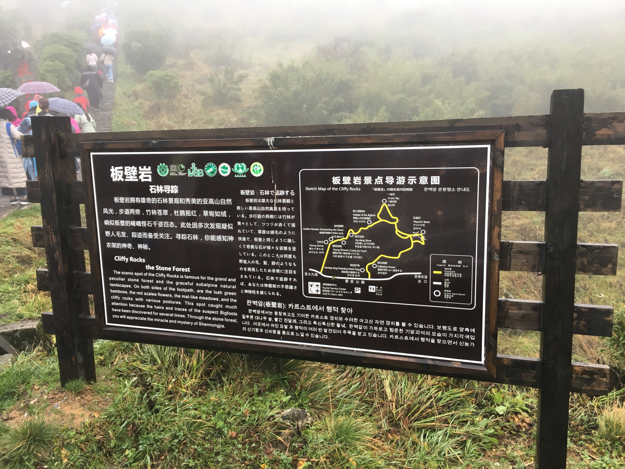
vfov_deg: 48.2
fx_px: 524
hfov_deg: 61.7
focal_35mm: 29
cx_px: 312
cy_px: 234
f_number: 2.2
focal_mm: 4.15
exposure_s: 1/33
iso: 25
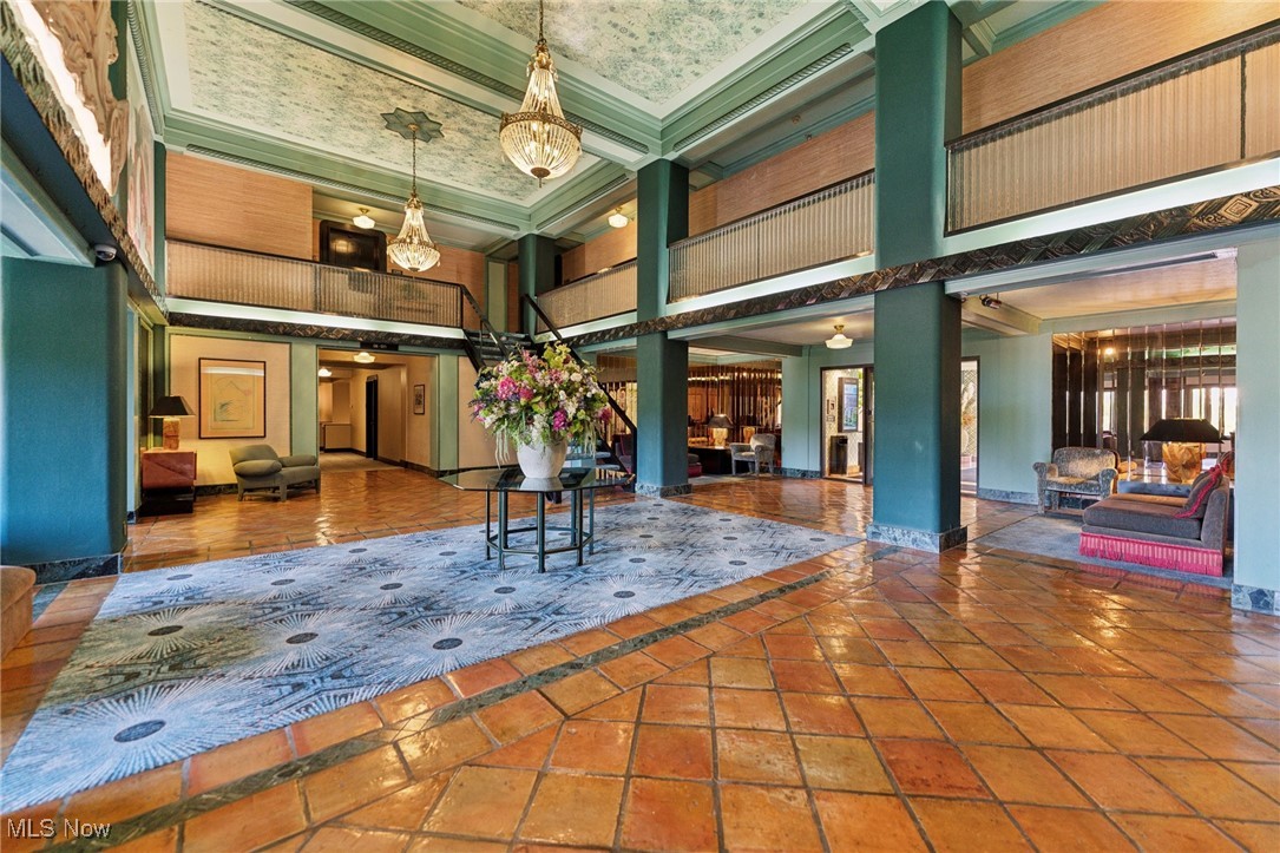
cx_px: 640
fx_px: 498
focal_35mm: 14
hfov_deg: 104.3
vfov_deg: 81.2
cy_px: 426
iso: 640
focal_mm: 14
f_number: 2.8
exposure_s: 1/25
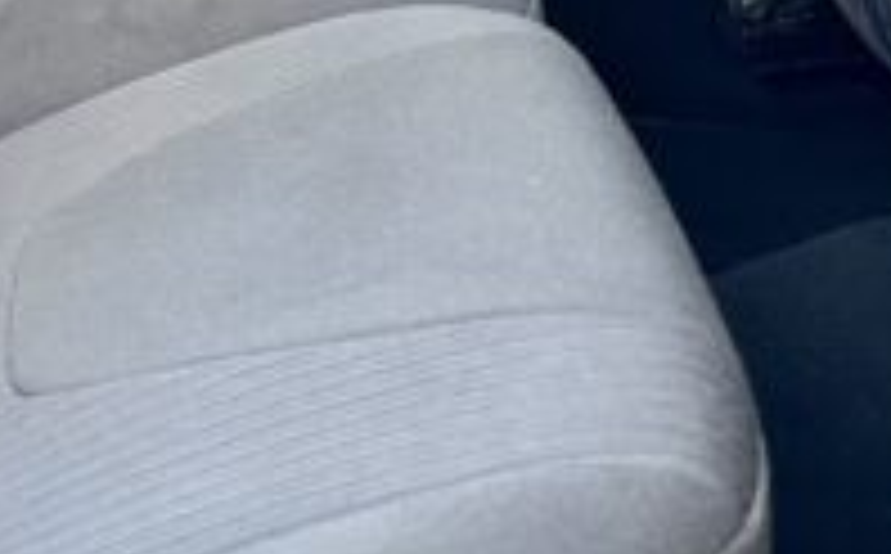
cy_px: -608
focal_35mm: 103
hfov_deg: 20.0
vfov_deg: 11.3
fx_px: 2497
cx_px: 166
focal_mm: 6.86
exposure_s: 1/70
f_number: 1.78
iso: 250
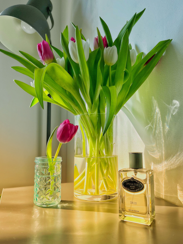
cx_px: 93
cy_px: 121
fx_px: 190
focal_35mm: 27
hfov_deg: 51.3
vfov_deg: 65.3
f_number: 1.6
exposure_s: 1/1252
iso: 32
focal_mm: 5.1
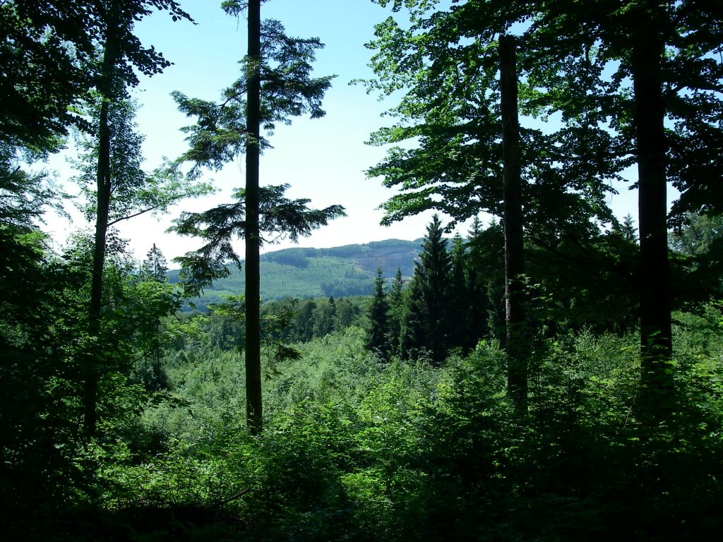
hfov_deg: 49.0
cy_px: 271
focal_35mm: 38
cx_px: 362
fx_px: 794
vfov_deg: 37.7
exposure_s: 1/160
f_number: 6.6
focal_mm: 6.3
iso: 64
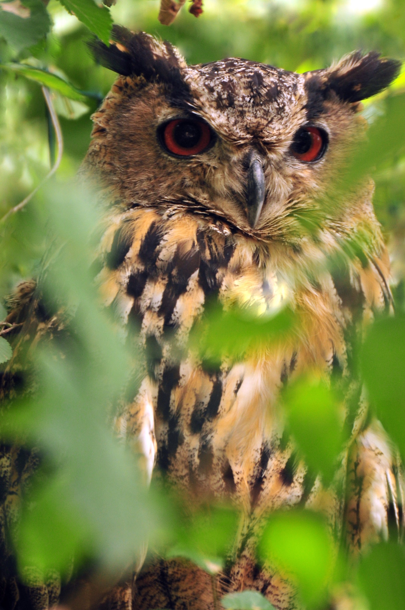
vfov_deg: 3.6
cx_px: 238
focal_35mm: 572
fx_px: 9677
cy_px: 317
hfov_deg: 2.4
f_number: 5.6
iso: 320
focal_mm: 300
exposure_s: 1/80
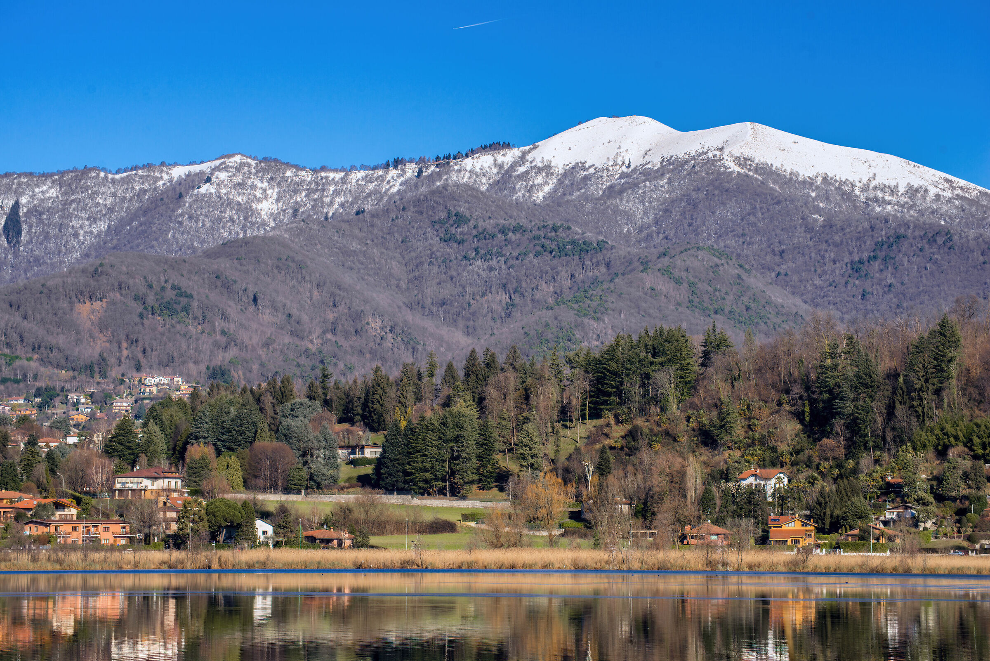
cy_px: 330
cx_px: 495
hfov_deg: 17.6
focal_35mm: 116
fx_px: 3191
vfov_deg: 11.8
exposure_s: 1/320
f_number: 9
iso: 100
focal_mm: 116
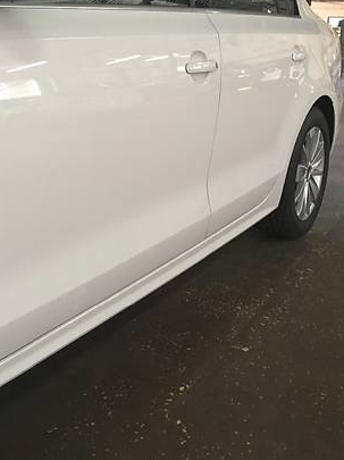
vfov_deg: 42.8
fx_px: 571
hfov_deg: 33.3
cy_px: 127
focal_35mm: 43
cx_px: 124
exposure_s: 1/33
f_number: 2.2
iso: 160
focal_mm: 4.2
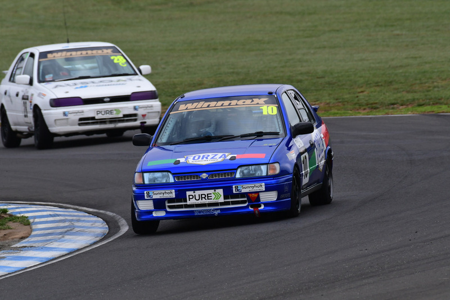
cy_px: 150
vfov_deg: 1.8
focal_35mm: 750
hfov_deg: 2.7
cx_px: 225
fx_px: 9378
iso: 500
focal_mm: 500
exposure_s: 1/640
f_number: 10
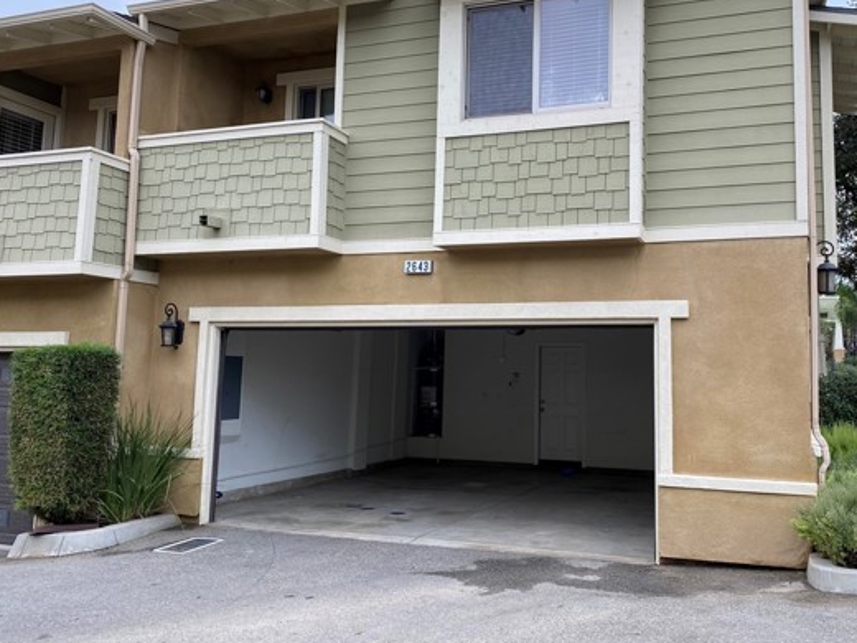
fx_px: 792
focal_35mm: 32
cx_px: 516
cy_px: 284
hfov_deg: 56.4
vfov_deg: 44.1
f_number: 1.8
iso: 32
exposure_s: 1/249
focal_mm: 4.25
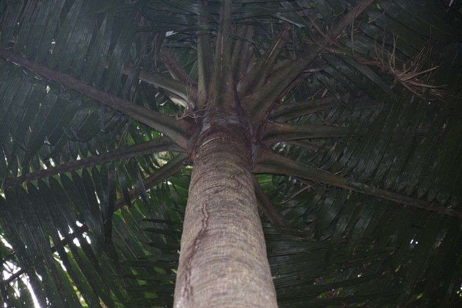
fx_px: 2021
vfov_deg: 8.7
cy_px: 154
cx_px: 231
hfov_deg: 13.0
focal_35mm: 158
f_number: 5.6
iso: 720
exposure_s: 1/125
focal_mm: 105
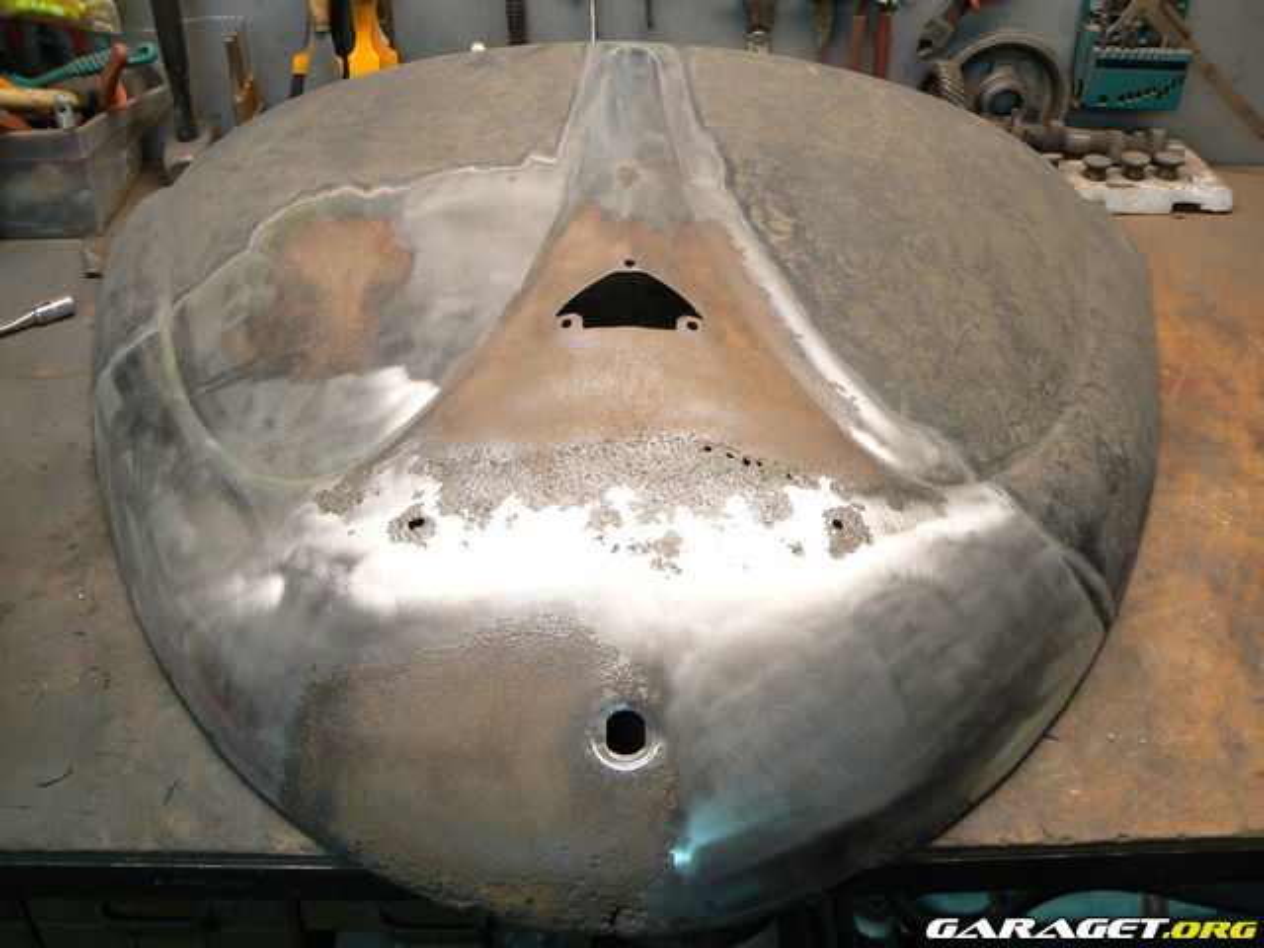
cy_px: 474
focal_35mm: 36
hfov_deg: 51.4
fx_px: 1315
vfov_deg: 39.7
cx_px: 632
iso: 160
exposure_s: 1/30
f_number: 2.8
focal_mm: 6
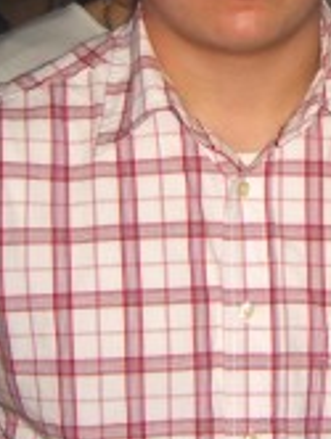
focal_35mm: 137
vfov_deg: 14.3
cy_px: 100
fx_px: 1742
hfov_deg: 10.6
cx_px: 434
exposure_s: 1/60
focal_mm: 7.9
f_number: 2.8
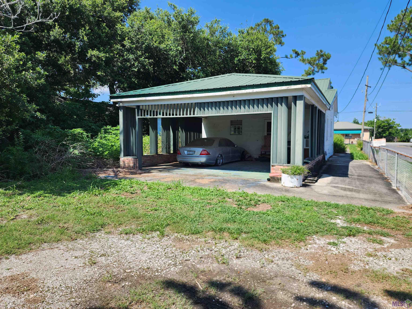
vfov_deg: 58.9
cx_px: 206
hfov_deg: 73.9
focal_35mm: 23
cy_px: 154
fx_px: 274
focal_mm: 6.4
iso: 12
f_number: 1.8
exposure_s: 1/565
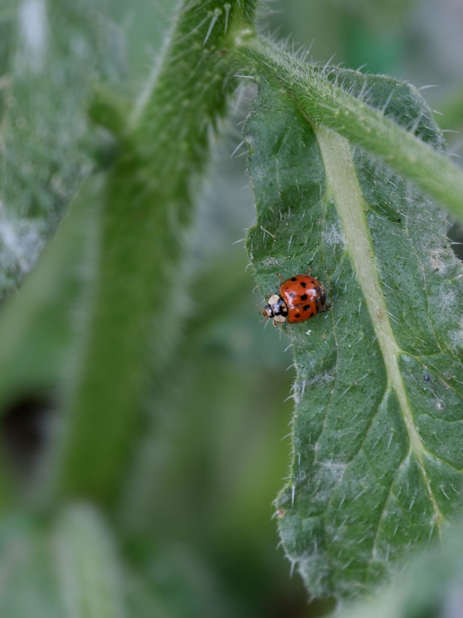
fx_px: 5242
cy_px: 308
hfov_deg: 5.1
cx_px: 289
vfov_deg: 6.7
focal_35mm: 294
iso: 250
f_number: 5.6
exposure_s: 1/100
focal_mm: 135
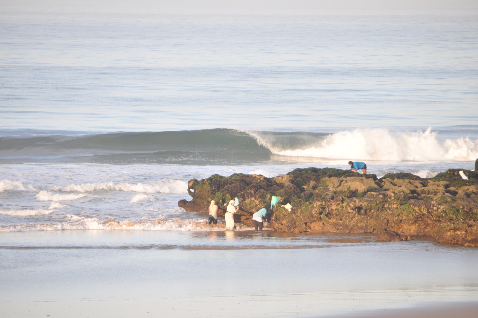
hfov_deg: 5.5
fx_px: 4974
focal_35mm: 375
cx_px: 239
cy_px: 159
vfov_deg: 3.7
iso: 250
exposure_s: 1/160
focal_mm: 250
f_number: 6.3
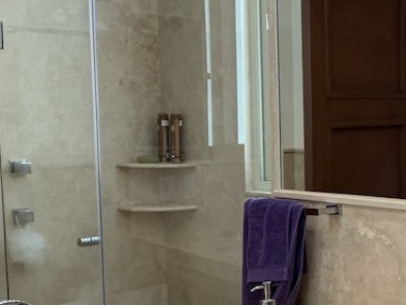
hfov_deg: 26.7
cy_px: 211
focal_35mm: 70
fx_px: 821
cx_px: 374
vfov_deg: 20.9
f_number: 1.8
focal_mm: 4.25
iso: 250
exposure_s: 1/60
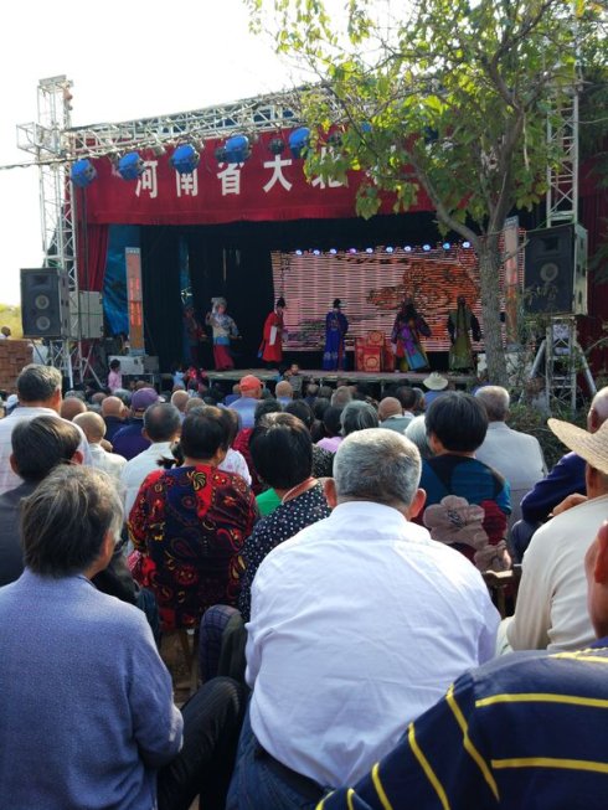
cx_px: 304
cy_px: 405
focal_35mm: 28
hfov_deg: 49.8
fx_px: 656
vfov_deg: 63.4
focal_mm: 4.26
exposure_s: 1/304
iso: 100
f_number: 2
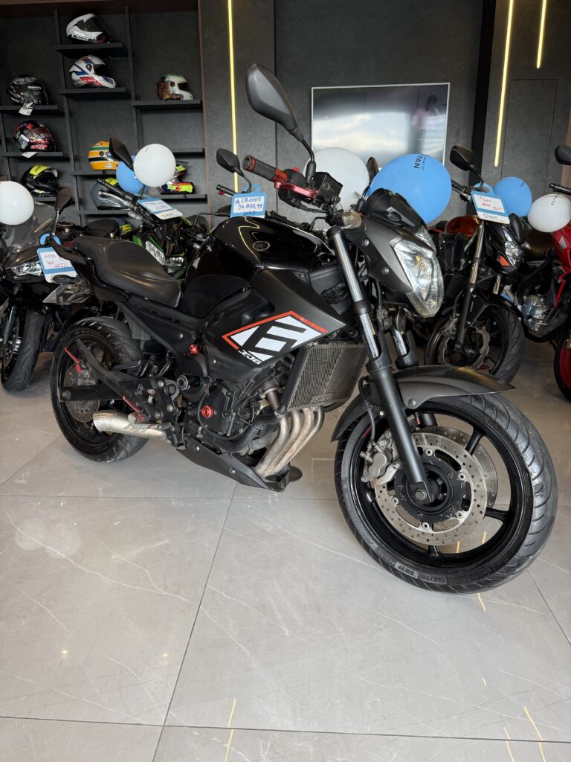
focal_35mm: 24
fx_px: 528
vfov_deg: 71.6
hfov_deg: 56.8
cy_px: 381
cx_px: 286
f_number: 1.78
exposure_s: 1/121
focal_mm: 6.76
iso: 100
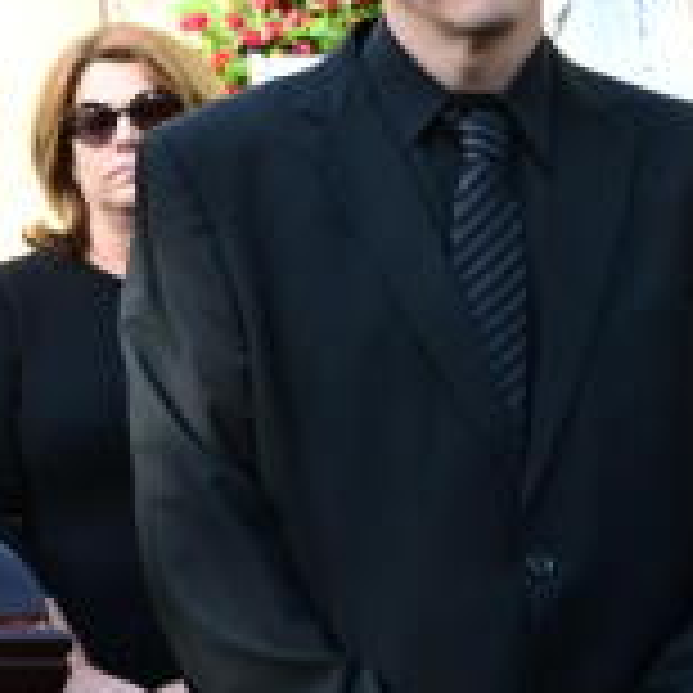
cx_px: -472
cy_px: 184
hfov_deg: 10.8
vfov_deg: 11.4
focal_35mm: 153
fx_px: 3465
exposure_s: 1/200
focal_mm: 42
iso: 800
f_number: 9
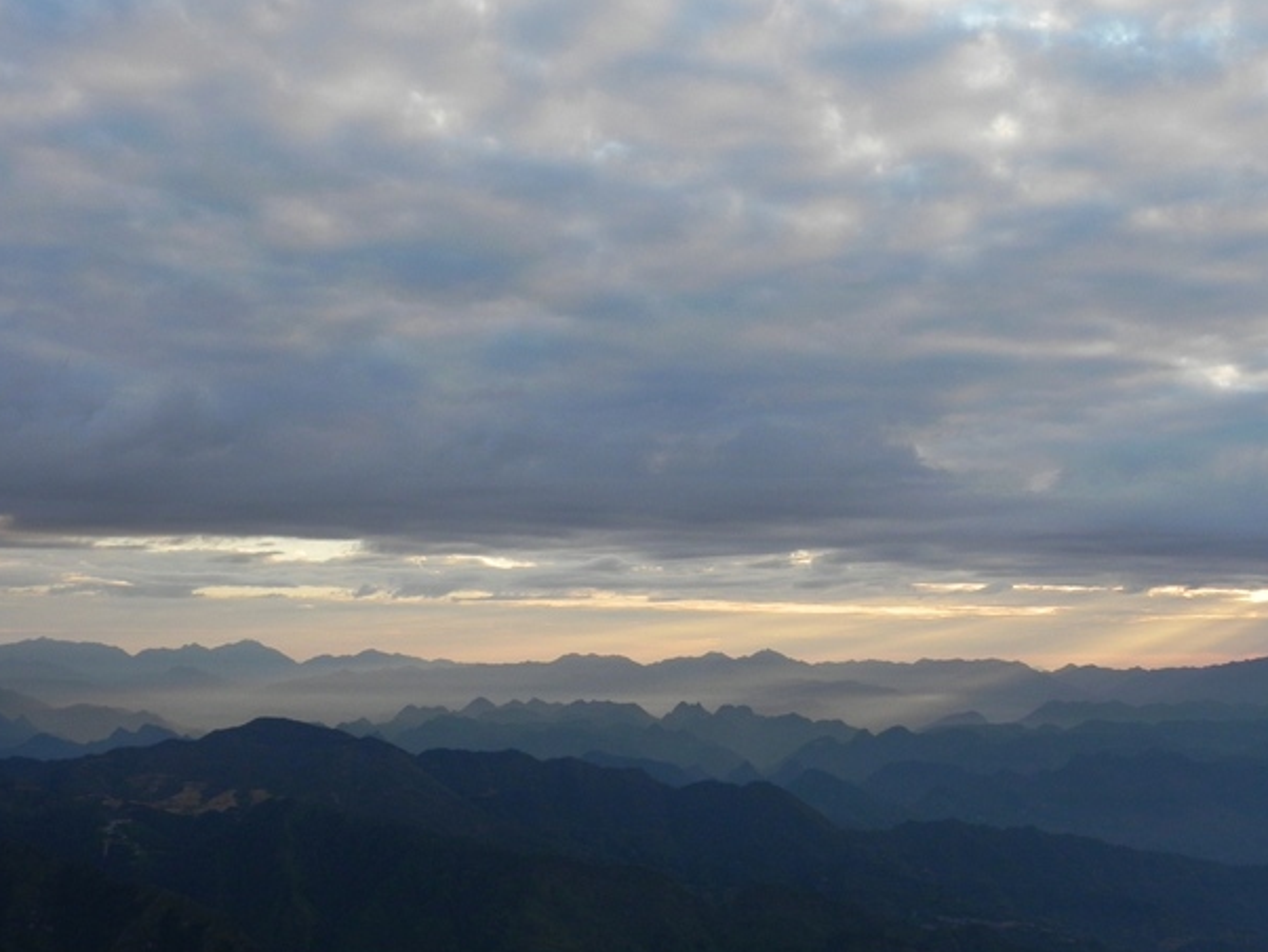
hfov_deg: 43.7
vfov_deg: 33.6
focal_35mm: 43
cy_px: 414
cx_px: 727
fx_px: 1576
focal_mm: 6.6
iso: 160
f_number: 5
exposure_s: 1/177
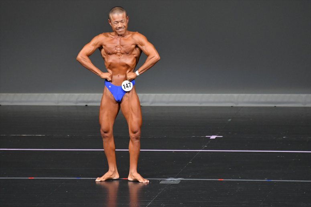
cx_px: 156
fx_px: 3238
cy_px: 104
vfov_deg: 3.7
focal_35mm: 375
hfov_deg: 5.5
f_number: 5.6
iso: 4000
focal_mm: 250
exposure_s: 1/400
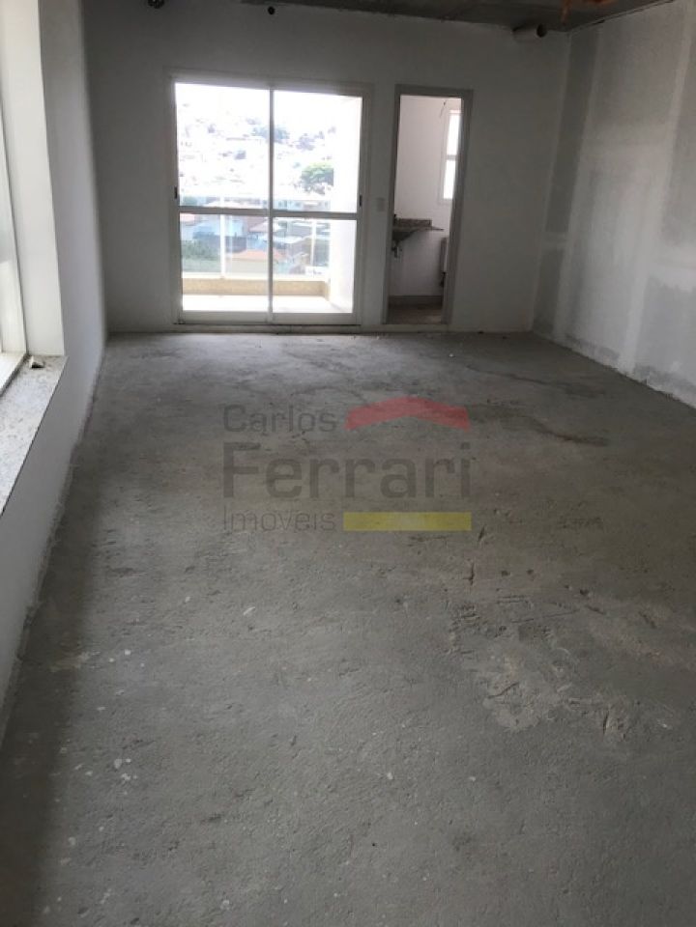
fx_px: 751
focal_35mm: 28
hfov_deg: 49.7
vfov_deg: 63.4
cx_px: 348
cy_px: 464
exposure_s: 1/120
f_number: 1.8
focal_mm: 3.99
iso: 40
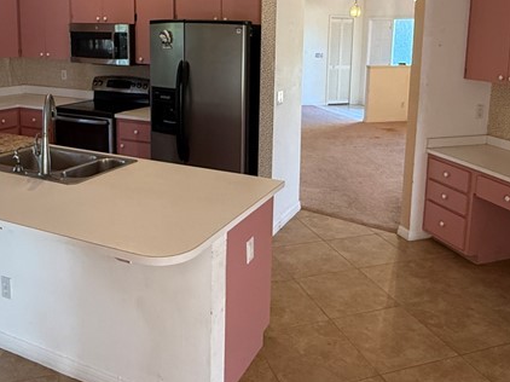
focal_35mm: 34
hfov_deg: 54.0
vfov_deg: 40.6
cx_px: 250
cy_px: 96
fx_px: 501
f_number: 2.2
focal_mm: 2.22
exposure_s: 1/120
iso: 320
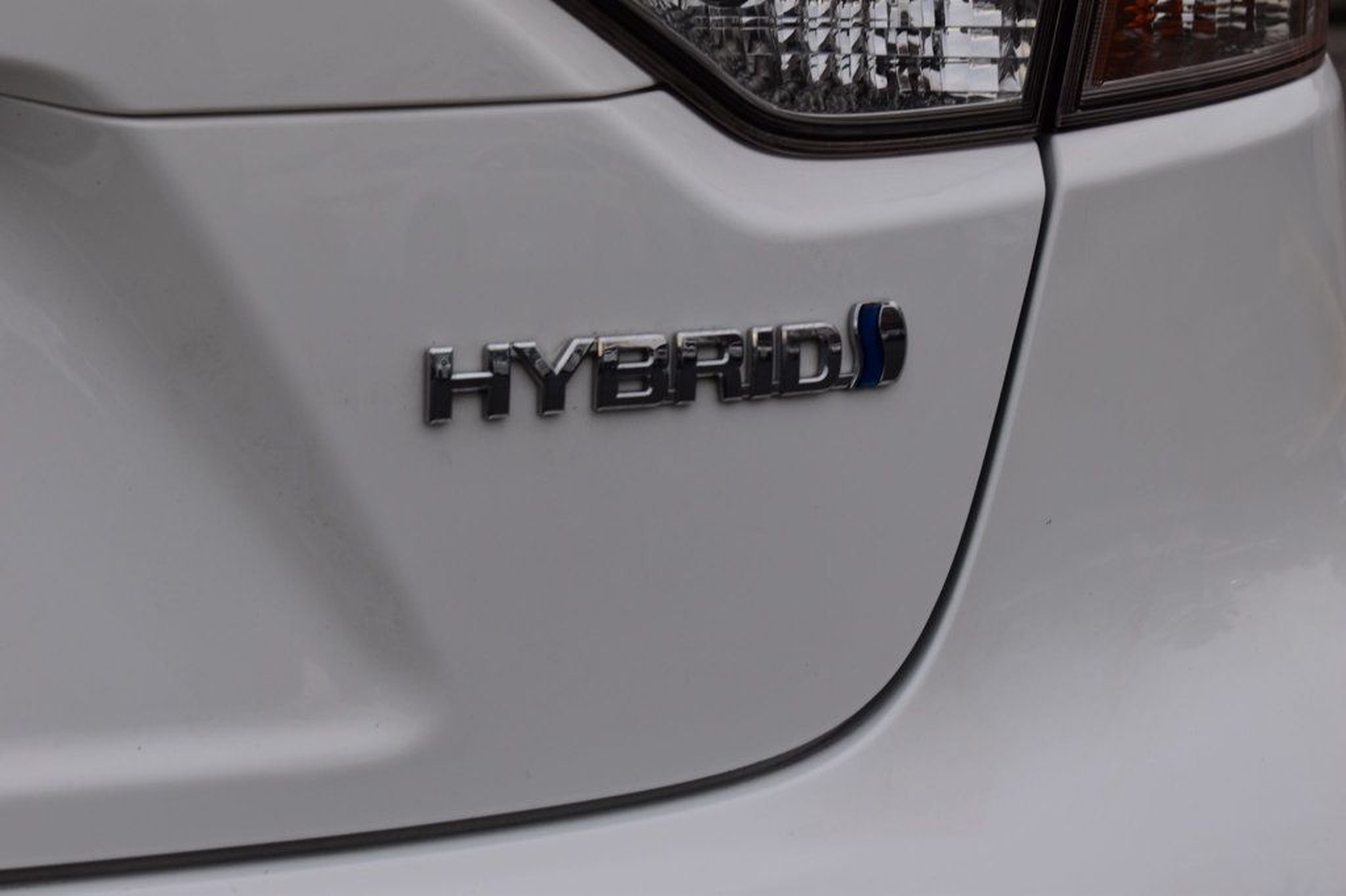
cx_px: 673
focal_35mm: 82
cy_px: 448
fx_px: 3083
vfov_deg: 16.5
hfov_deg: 24.6
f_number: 9
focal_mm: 55
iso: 400
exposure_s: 1/125
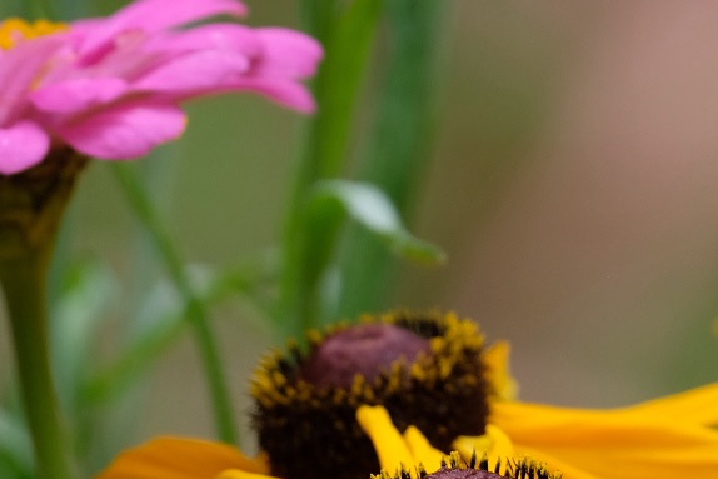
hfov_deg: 1.9
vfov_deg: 1.3
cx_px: 449
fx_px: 21285
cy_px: 460
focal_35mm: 1067
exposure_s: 1/280
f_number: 6.7
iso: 200
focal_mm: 230
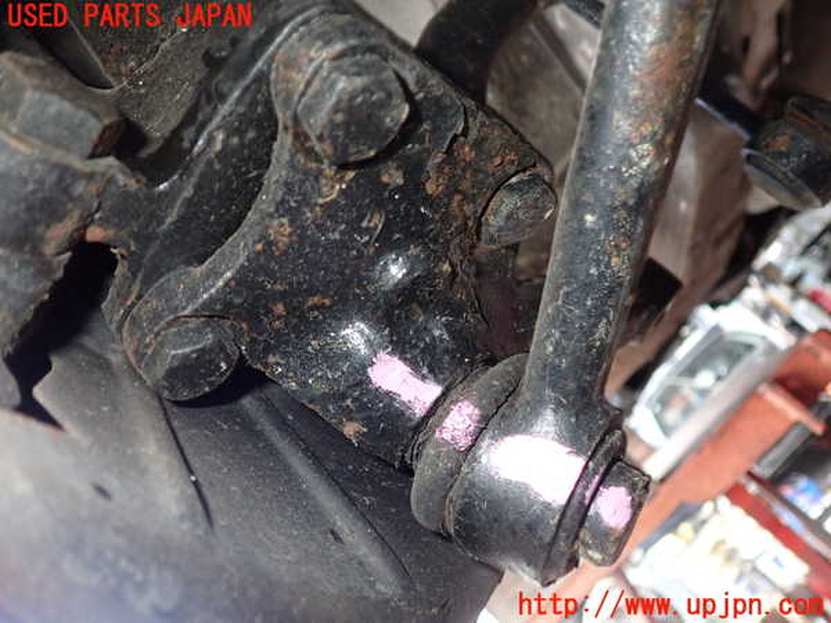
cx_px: 416
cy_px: 312
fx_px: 720
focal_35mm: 30
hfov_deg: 60.0
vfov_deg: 46.8
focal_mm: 5.4
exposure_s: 1/30
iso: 400
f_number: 6.3
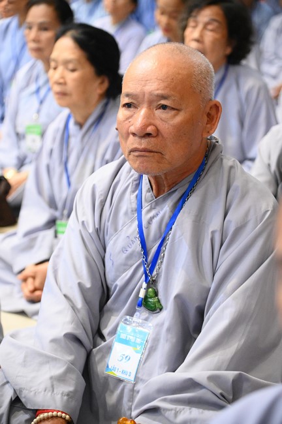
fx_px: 1001
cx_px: 141
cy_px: 212
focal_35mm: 85
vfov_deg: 23.9
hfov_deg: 16.0
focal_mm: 85
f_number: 4
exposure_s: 1/125
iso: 10000
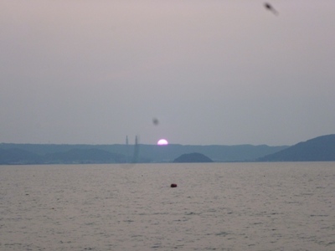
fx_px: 1084
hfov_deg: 17.6
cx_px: 168
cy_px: 126
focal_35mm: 112
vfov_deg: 13.2
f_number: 6.5
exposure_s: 1/80
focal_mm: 20
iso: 400
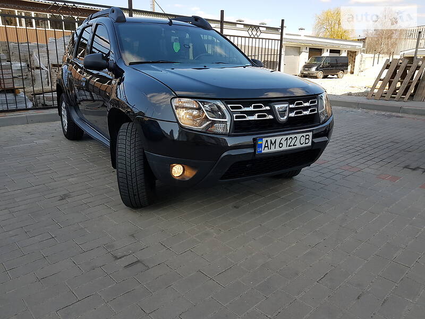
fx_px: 319
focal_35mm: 26
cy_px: 160
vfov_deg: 53.1
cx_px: 212
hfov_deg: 67.3
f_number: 1.7
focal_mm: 4.2
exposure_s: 1/886
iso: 40
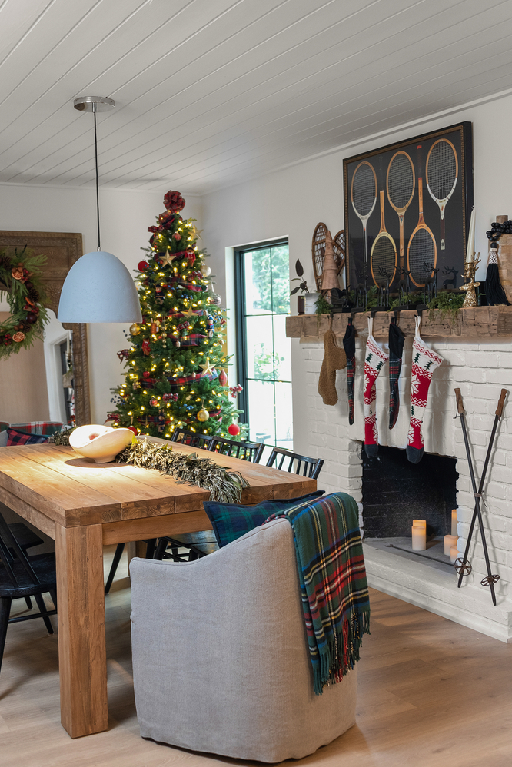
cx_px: 256
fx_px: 831
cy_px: 374
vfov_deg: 49.5
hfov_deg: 34.2
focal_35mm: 39
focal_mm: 38
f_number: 4
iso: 1000
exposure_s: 1/50
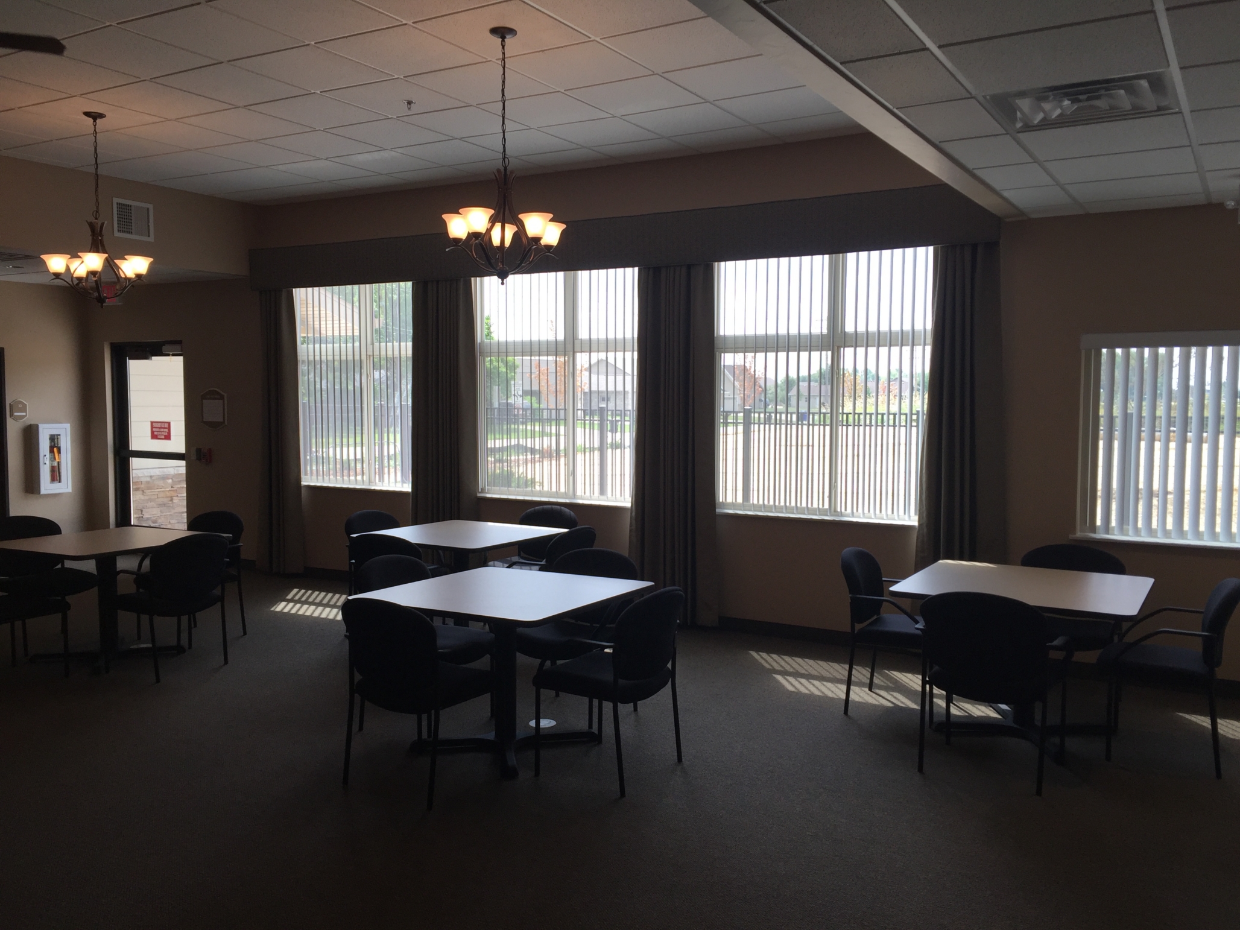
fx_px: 1039
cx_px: 620
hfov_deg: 61.7
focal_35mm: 29
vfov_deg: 48.2
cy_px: 465
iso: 32
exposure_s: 1/211
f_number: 2.2
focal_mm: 4.15
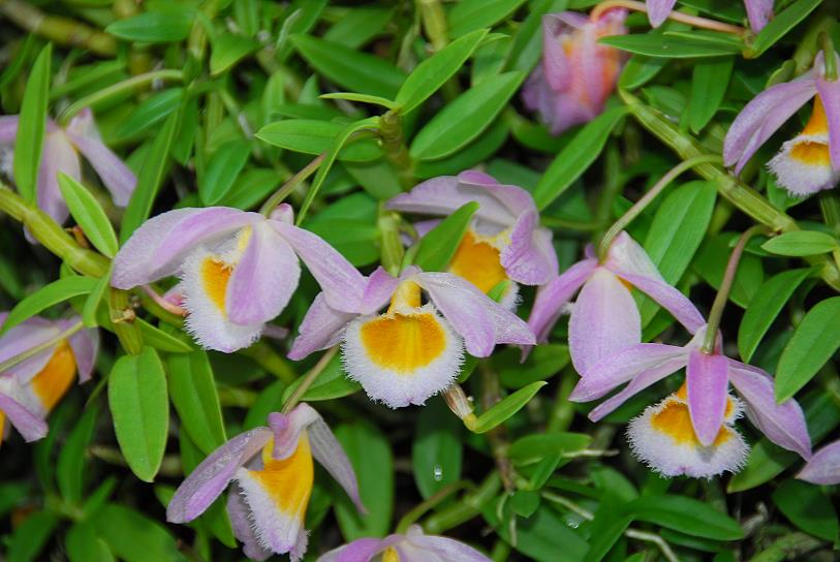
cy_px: 281
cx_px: 420
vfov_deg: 4.6
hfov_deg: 6.9
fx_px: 7007
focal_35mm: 300
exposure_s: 1/30
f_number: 5.6
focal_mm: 200
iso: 100
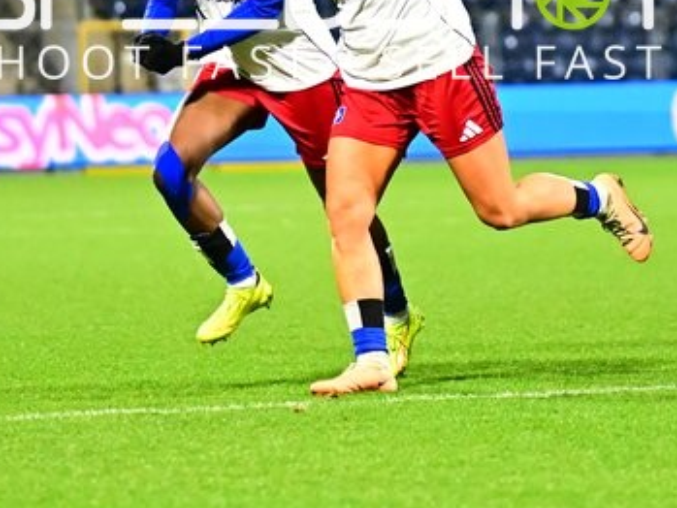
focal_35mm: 396
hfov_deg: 5.0
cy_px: 21
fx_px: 7747
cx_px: 346
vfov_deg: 3.8
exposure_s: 1/1250
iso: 7200
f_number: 2.8
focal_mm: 120
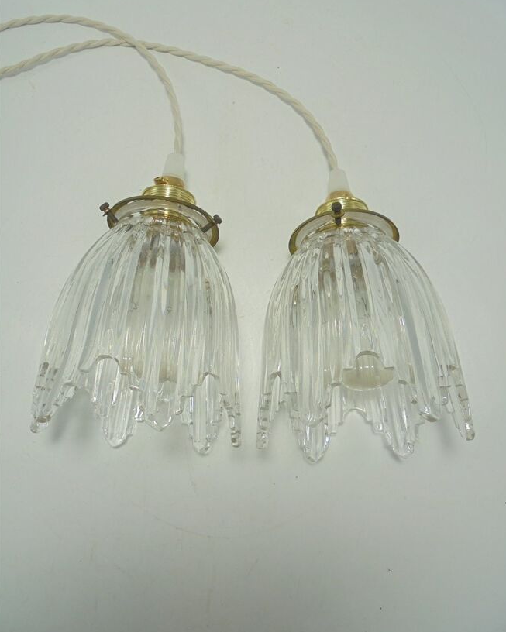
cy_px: 304
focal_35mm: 28
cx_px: 258
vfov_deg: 62.2
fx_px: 524
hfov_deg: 51.5
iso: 100
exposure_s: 1/125
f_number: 3.5
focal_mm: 4.6
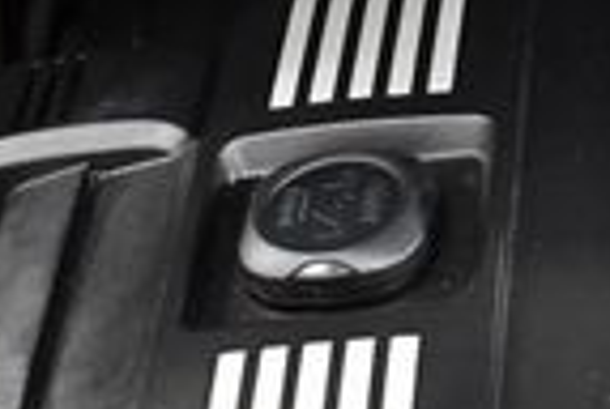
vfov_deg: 8.6
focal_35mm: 161
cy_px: 290
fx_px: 2734
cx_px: 781
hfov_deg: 12.4
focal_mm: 18
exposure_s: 1/80
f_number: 3.5
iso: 3200
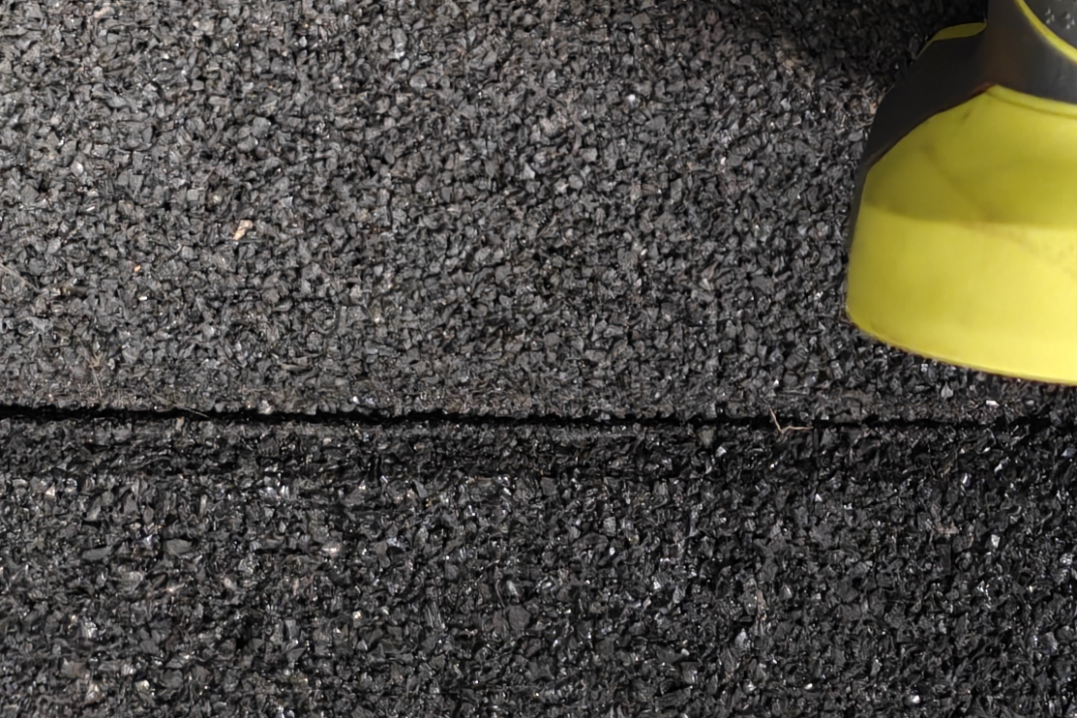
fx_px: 2632
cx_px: 950
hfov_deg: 22.6
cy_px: -970
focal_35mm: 88
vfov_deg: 12.4
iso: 2000
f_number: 1.6
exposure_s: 1/76
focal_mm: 6.06
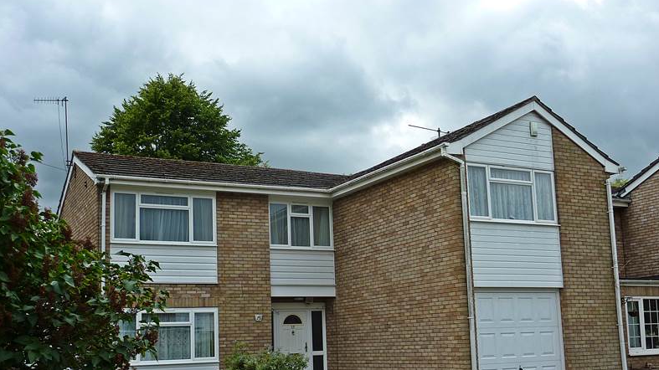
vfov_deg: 28.8
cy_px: 243
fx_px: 716
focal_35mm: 41
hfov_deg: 49.4
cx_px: 333
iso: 80
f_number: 4
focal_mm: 6.1
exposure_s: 1/500
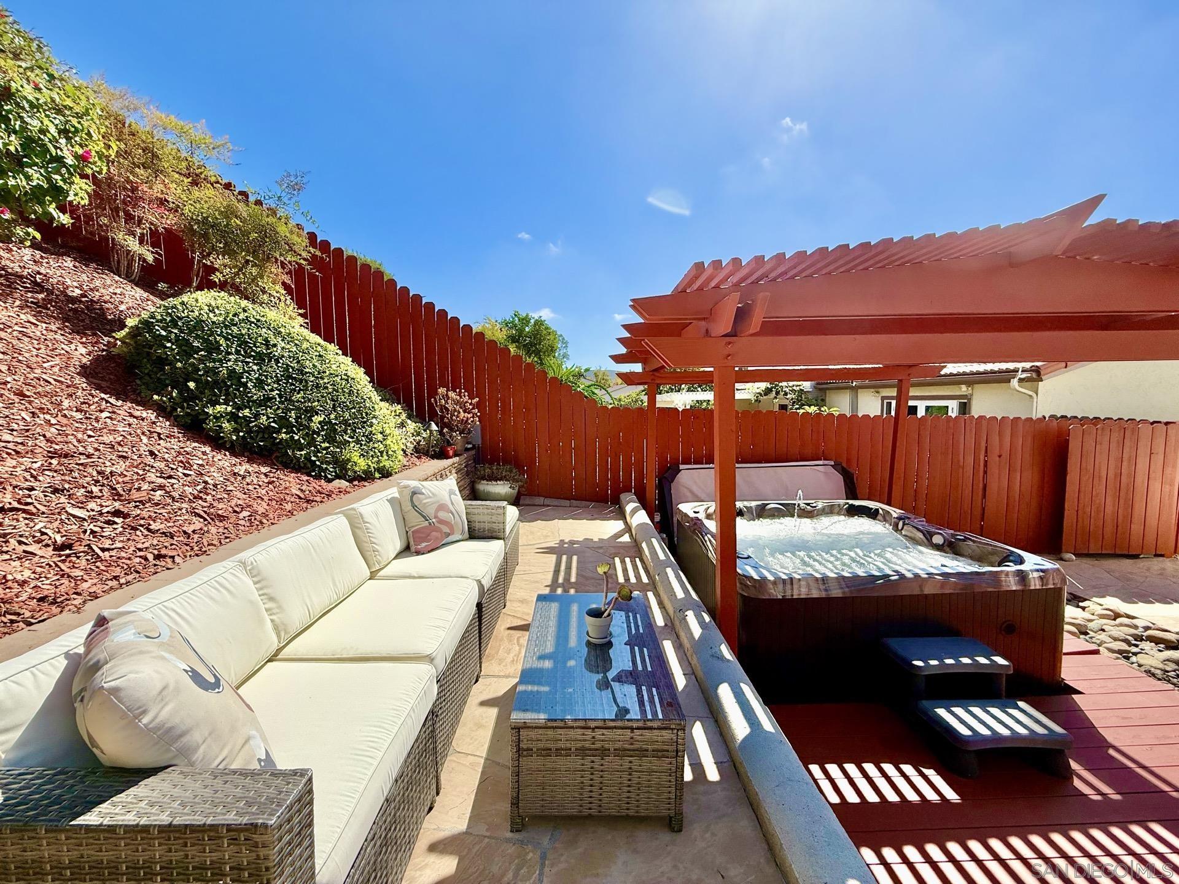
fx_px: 477
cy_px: 442
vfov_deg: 85.7
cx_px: 590
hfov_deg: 102.1
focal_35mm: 14
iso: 50
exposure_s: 1/2237
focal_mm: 2.22
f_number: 2.2
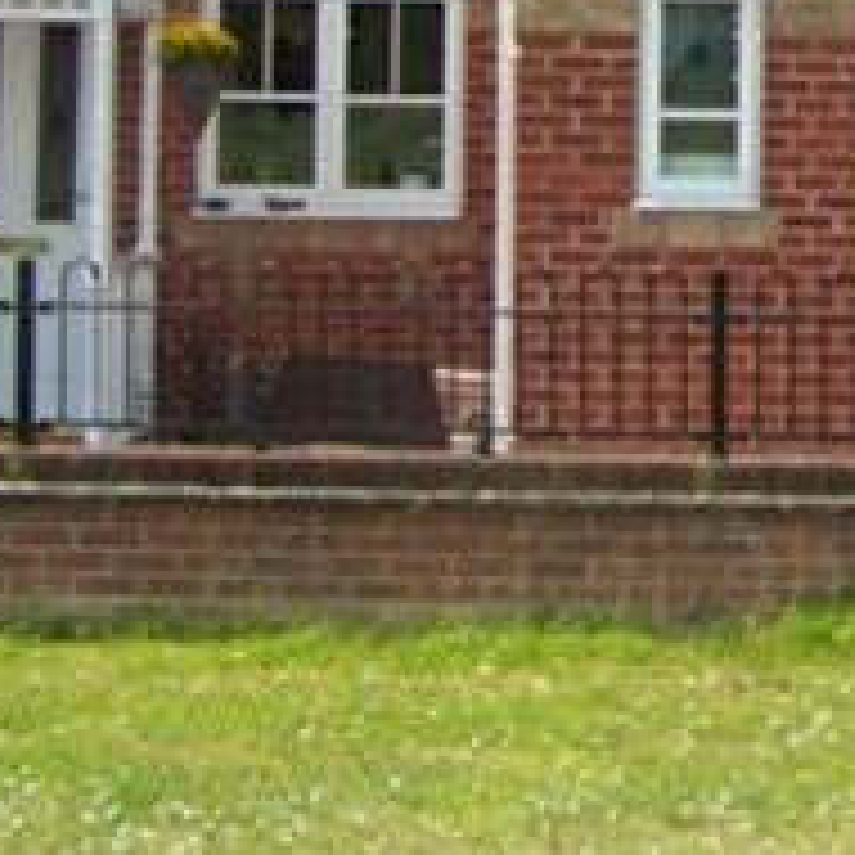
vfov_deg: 14.3
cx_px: 1184
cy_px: -250
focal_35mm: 117
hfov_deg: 14.2
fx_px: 3269
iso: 64
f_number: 2.8
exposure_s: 1/800
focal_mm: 5.85
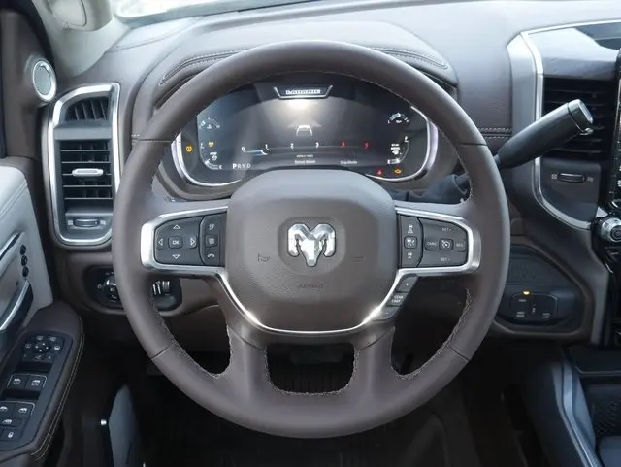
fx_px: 682
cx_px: 310
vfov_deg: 37.8
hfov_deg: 48.9
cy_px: 234
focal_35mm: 38
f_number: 5
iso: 640
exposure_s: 1/60
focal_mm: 19
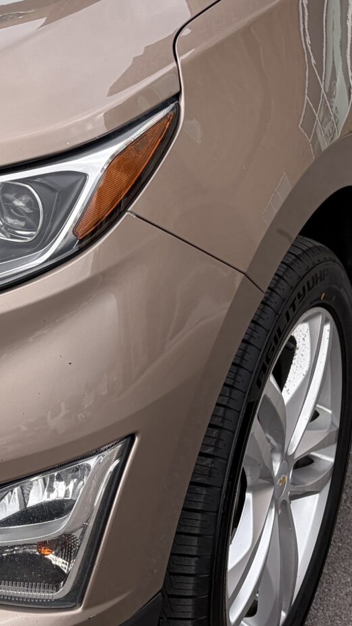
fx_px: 1294
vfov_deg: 27.0
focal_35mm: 78
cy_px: 205
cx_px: -42
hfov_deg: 15.1
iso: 50
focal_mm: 5.96
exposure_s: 1/548
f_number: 1.6
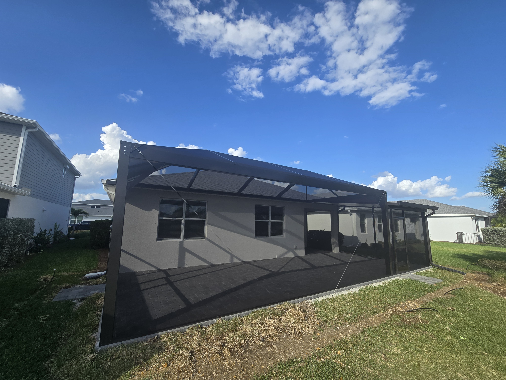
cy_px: 190
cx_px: 253
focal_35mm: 13
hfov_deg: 106.2
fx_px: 190
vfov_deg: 89.9
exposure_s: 1/1809
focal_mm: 2.2
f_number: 2.2
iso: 50
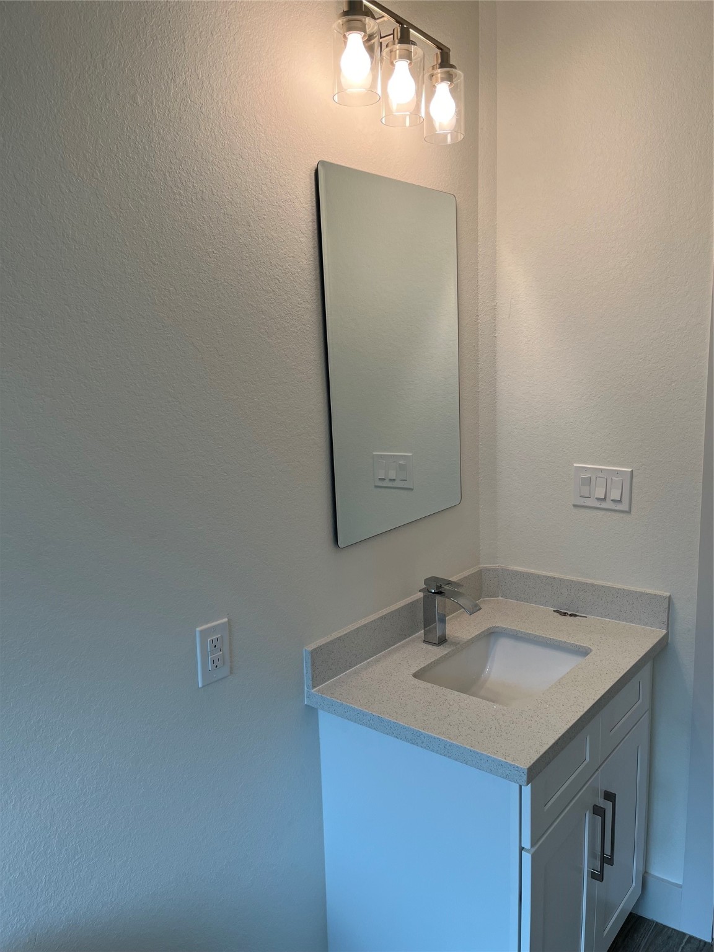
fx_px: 715
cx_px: 357
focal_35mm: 26
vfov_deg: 67.3
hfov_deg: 53.1
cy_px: 476
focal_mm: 5.1
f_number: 1.6
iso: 50
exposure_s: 1/231
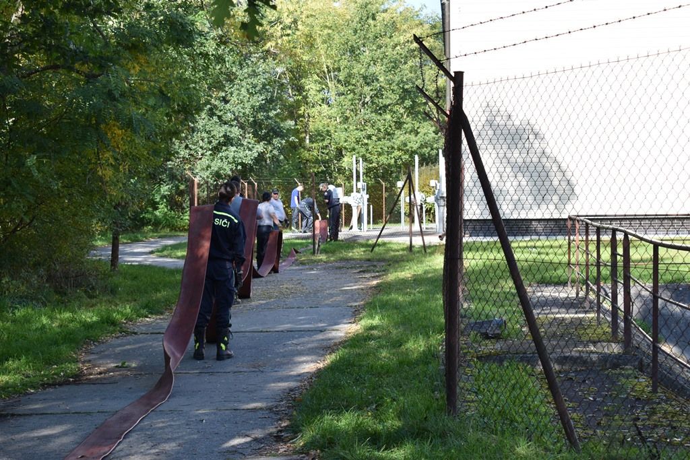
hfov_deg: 28.1
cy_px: 230
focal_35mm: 72
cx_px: 345
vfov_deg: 18.9
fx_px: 1380
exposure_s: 1/160
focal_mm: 48
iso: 100
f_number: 6.3
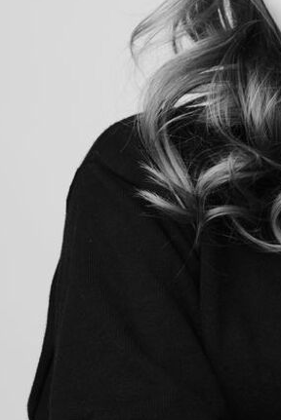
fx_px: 2314
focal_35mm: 198
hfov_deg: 6.9
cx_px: 299
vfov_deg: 10.4
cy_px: 154
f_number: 8
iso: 160
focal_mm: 56
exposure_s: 1/160
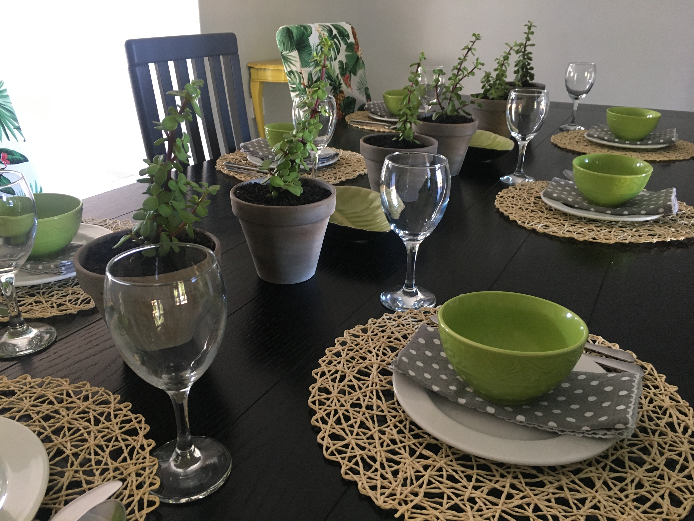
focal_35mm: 29
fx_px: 581
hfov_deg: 61.7
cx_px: 347
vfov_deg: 48.2
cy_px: 260
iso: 160
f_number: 2.2
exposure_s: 1/33
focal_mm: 4.15
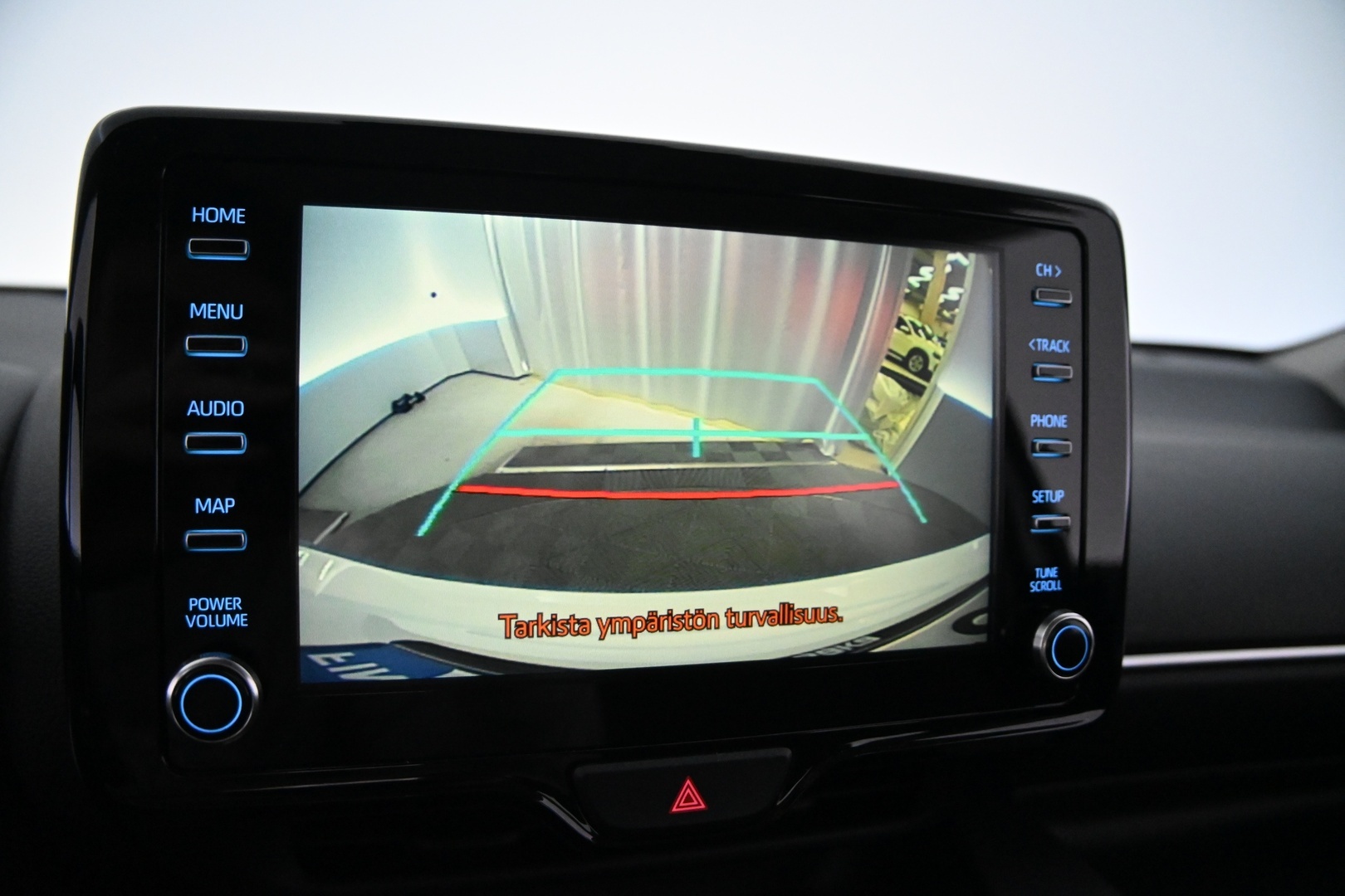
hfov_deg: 27.0
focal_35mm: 75
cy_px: 448
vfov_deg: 18.2
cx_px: 672
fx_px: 2802
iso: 5000
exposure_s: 1/200
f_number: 6.3
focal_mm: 50
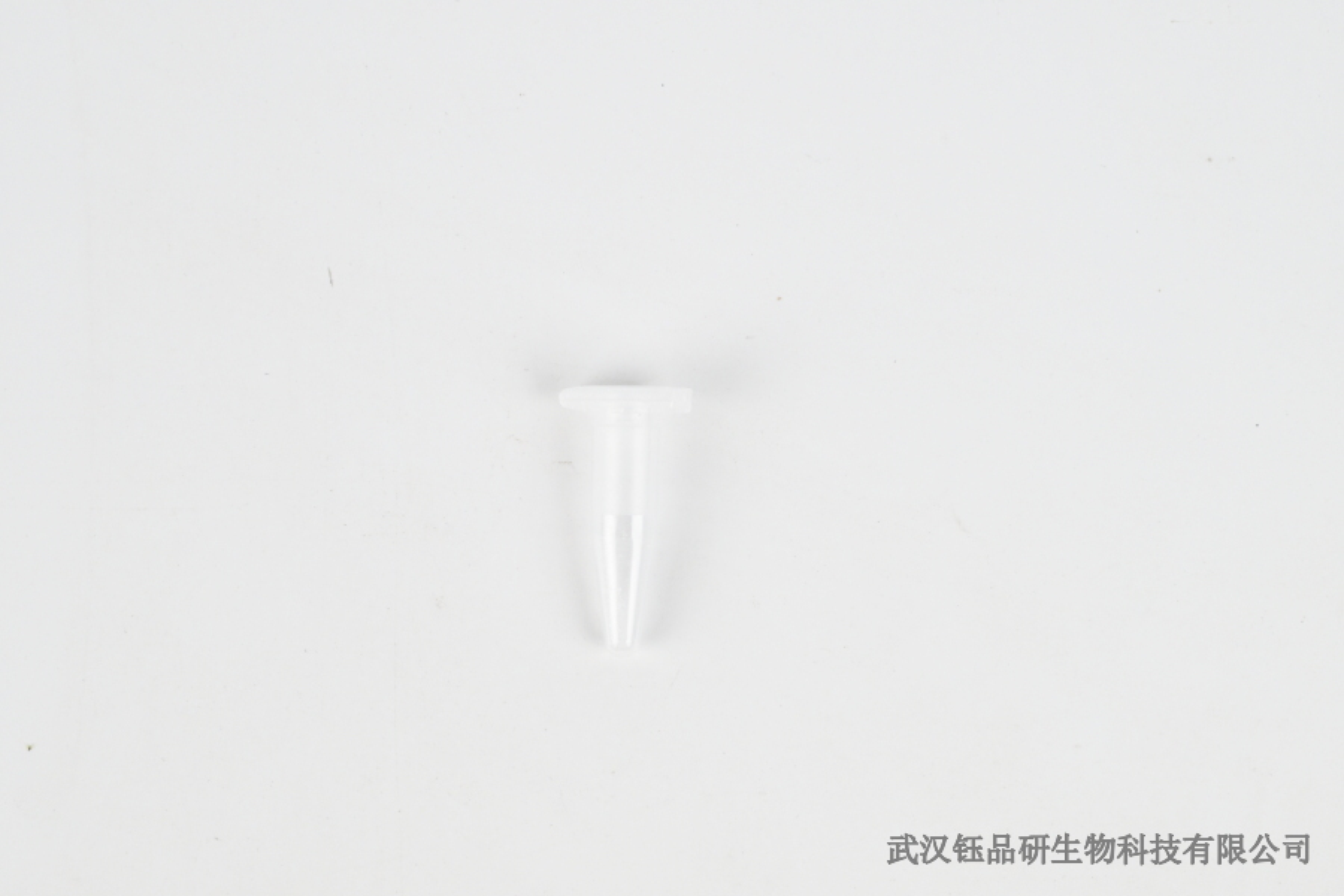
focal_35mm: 75
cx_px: 672
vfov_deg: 18.2
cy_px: 448
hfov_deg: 27.0
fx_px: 2800
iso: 1250
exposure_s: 1/160
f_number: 11
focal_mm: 50
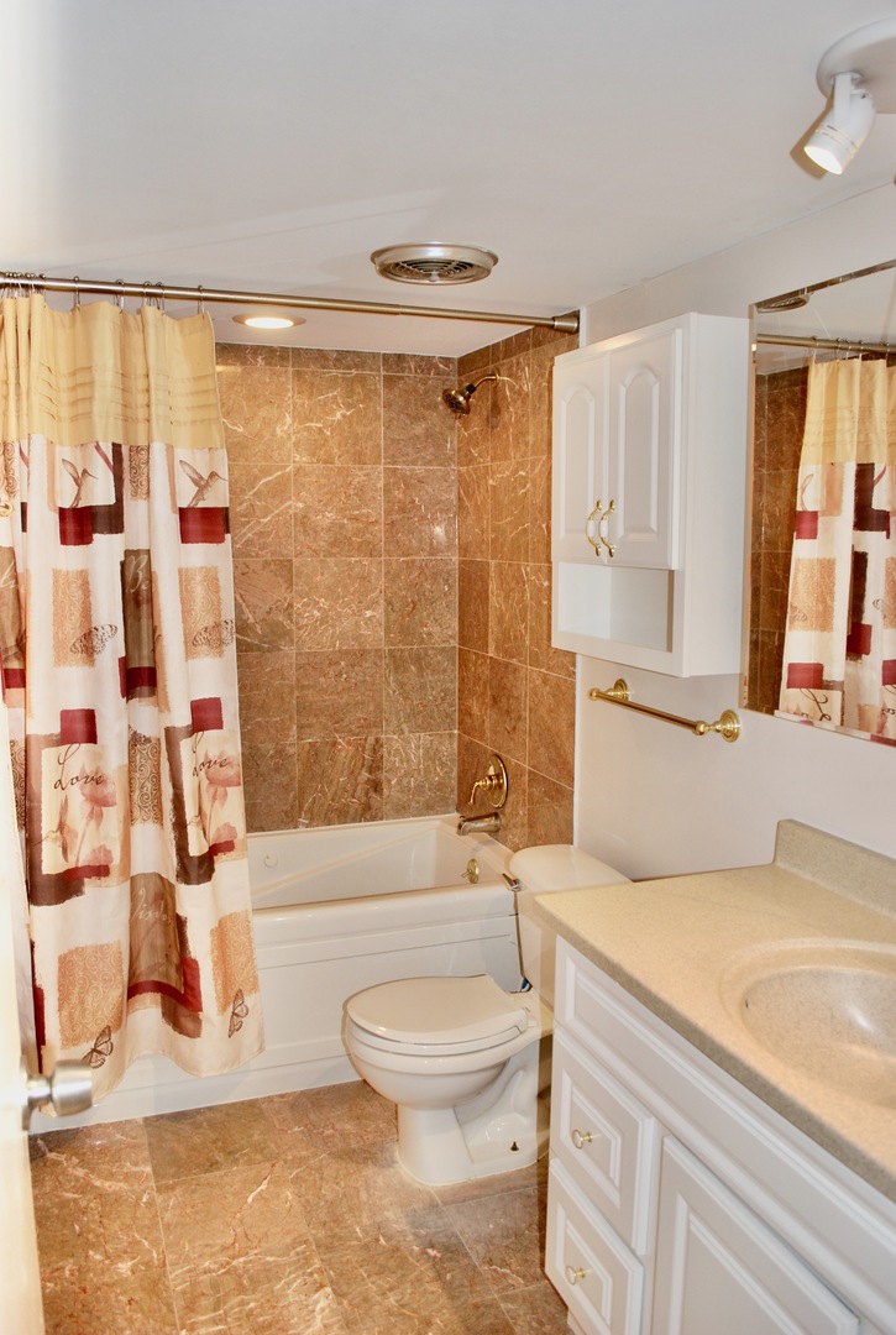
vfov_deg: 67.3
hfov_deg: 48.1
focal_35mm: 27
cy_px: 668
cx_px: 448
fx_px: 1003
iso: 400
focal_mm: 18
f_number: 4
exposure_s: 1/60
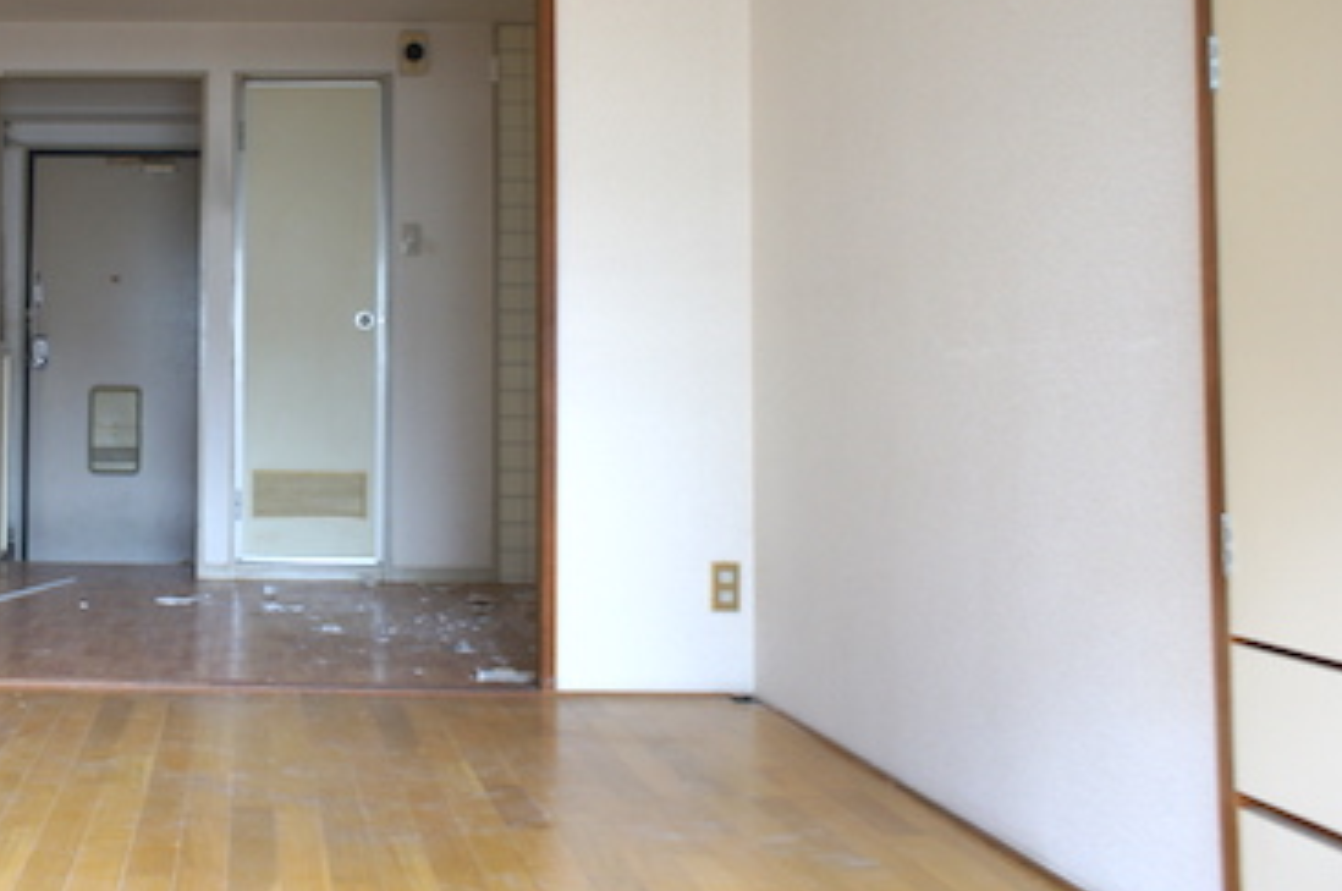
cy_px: 312
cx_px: 176
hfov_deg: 43.1
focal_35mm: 42
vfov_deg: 31.6
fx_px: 1564
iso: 200
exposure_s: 1/40
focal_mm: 16
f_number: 3.5
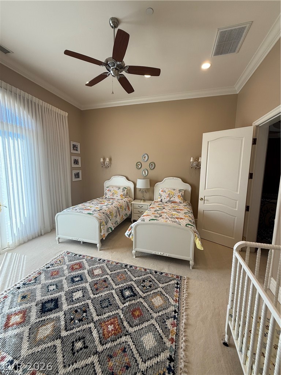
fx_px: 152
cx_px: 140
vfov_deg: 102.1
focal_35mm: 14
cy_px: 188
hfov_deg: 85.7
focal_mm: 2.22
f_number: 2.2
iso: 64
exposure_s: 1/120
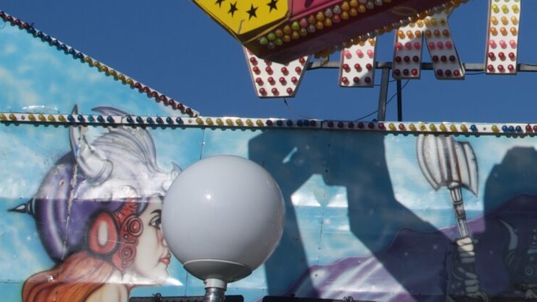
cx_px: 757
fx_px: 2233
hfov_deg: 13.1
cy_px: -239
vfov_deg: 7.5
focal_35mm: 157
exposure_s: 1/160
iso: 100
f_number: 13
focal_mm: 29
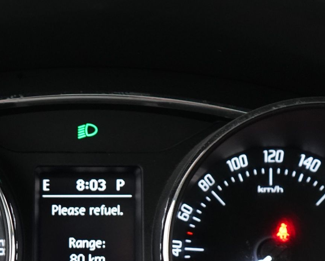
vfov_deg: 19.5
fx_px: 731
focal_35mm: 76
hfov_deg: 24.7
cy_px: 266
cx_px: 70
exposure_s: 1/60
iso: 4000
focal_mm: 28
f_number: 3.5
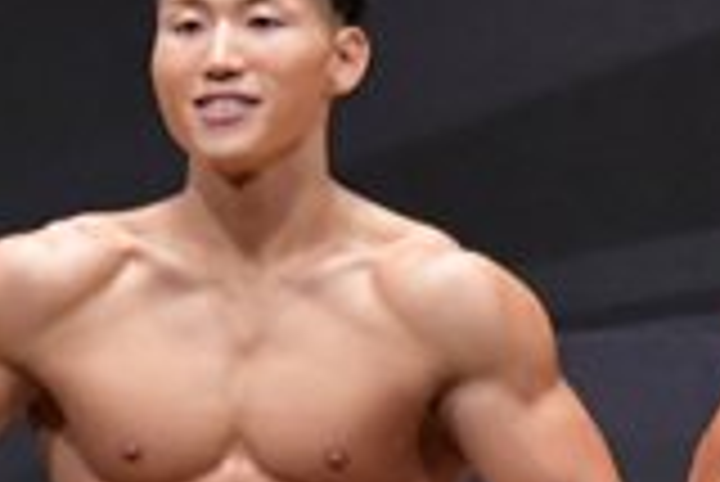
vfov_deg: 1.1
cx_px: 223
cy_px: 829
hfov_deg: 1.7
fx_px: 24722
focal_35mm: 1235
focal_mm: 170
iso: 8000
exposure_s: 1/400
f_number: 5.6
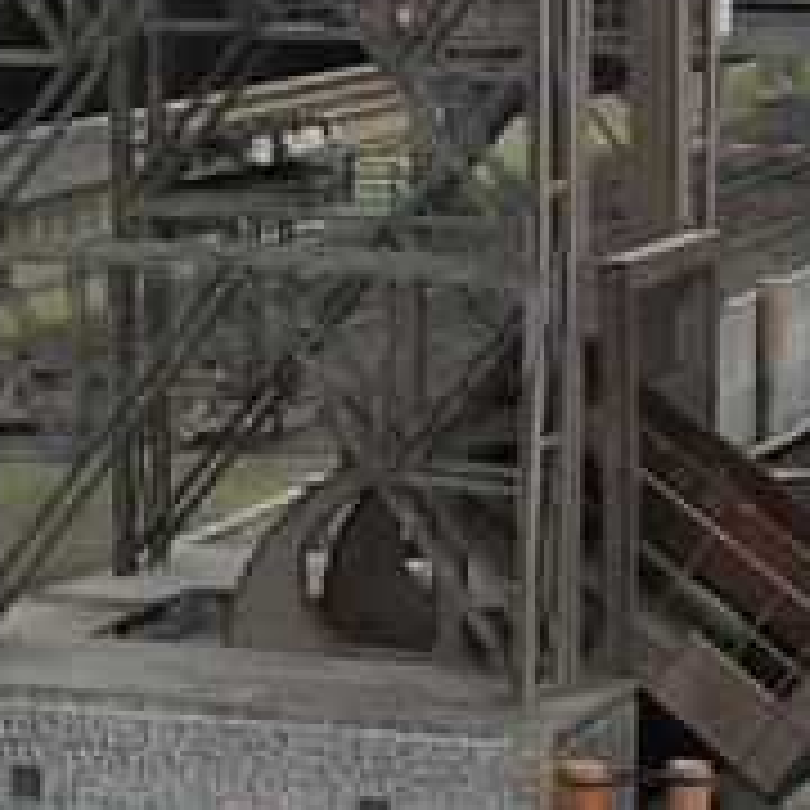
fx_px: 4803
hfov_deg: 9.6
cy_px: 90
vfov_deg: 9.6
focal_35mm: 181
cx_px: 72
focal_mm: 25
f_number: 13
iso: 800
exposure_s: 1/3
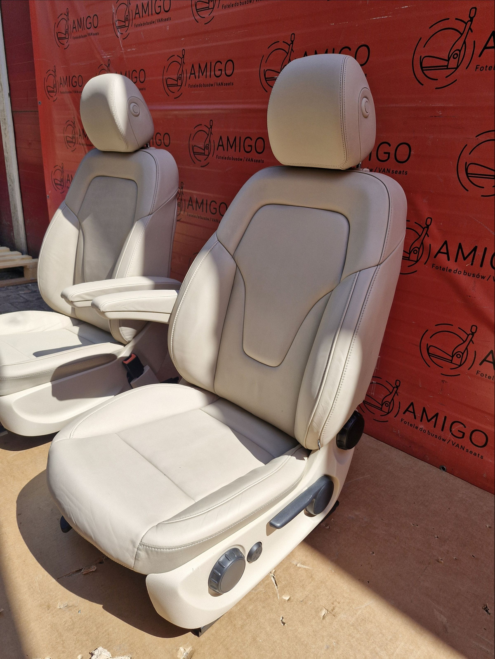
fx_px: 438
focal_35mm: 23
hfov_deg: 58.9
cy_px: 330
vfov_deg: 73.9
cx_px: 248
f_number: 1.8
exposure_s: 1/1196
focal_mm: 5.54
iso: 50
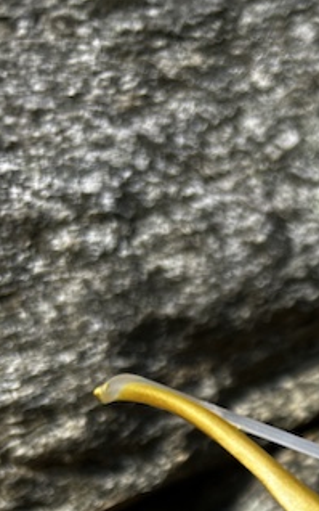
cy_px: 582
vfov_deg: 24.4
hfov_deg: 15.2
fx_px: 1084
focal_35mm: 78
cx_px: 505
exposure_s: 1/1377
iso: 50
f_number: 1.5
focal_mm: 5.7
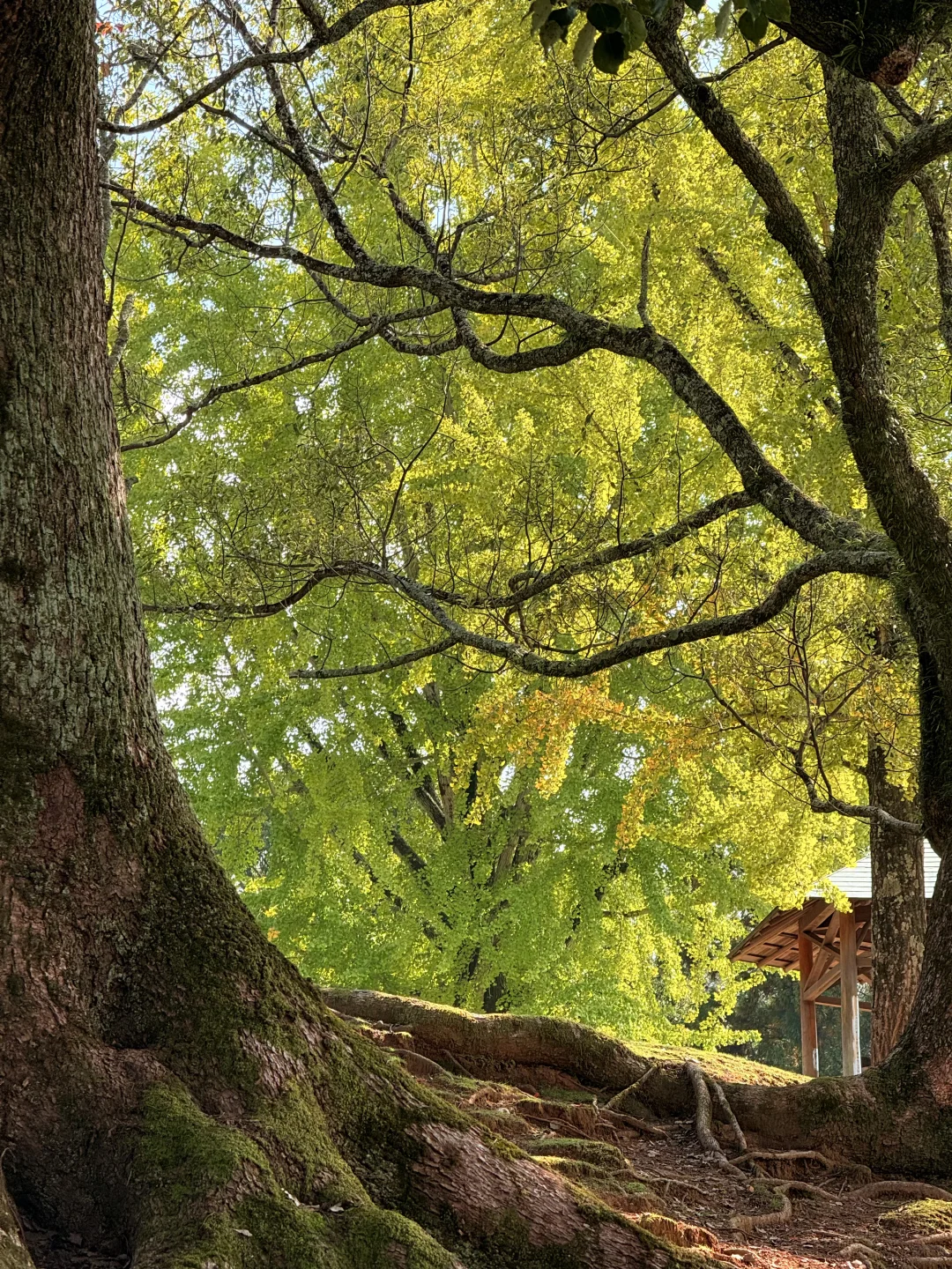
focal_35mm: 120
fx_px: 4400
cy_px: 634
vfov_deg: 16.4
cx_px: 476
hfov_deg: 12.3
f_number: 2.8
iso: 50
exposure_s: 1/306
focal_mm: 15.66
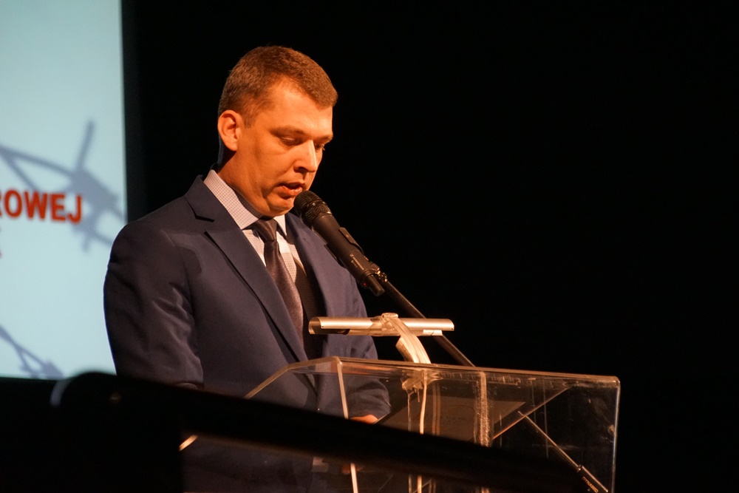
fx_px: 4157
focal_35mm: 202
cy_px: 246
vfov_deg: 6.8
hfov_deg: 10.2
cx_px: 370
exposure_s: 1/40
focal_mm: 135
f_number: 5.6
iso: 3200
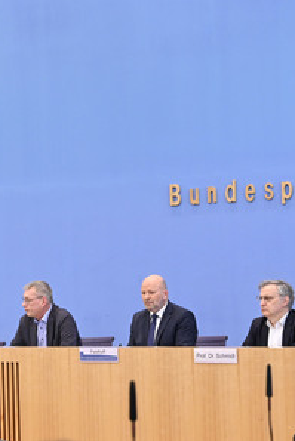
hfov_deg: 11.6
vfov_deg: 17.3
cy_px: 220
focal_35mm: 118
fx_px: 1449
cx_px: 100
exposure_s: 1/640
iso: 4000
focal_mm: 78
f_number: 5
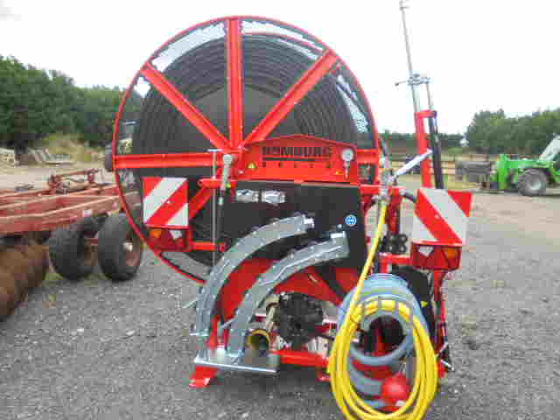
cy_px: 210
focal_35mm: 26
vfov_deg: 53.1
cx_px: 280
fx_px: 421
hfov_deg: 67.3
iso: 100
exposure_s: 1/200
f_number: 3.5
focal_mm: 4.6
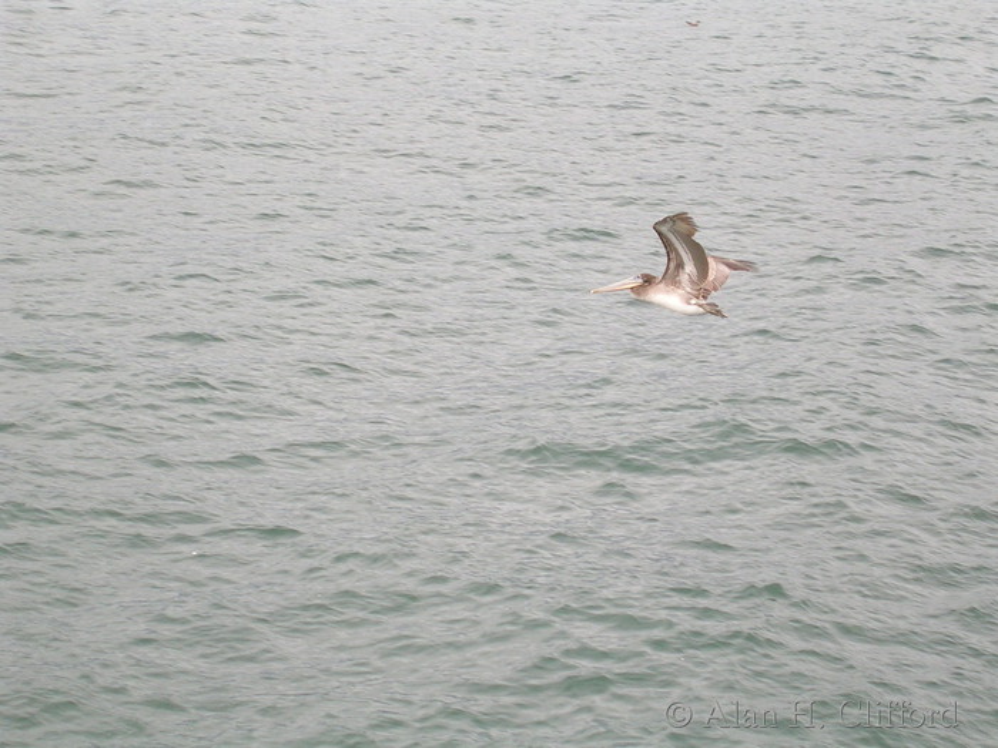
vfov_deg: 9.2
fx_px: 4671
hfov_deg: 12.2
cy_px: 374
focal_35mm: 162
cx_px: 499
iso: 100
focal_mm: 16.2
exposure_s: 1/368
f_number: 4.9
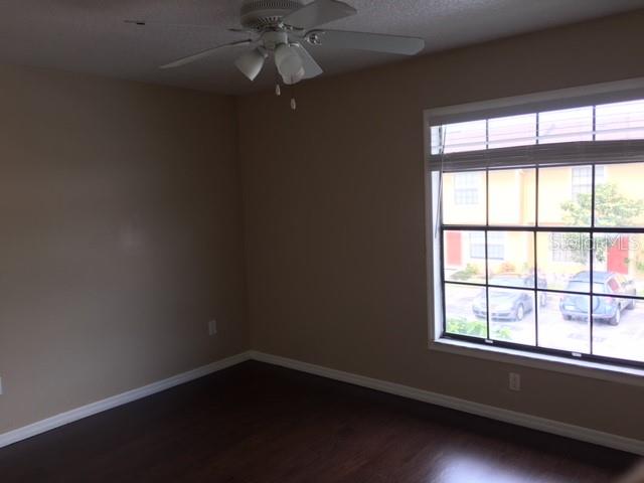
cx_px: 322
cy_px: 242
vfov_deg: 48.2
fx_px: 540
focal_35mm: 29
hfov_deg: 61.7
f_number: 2.2
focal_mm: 4.15
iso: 25
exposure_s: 1/60
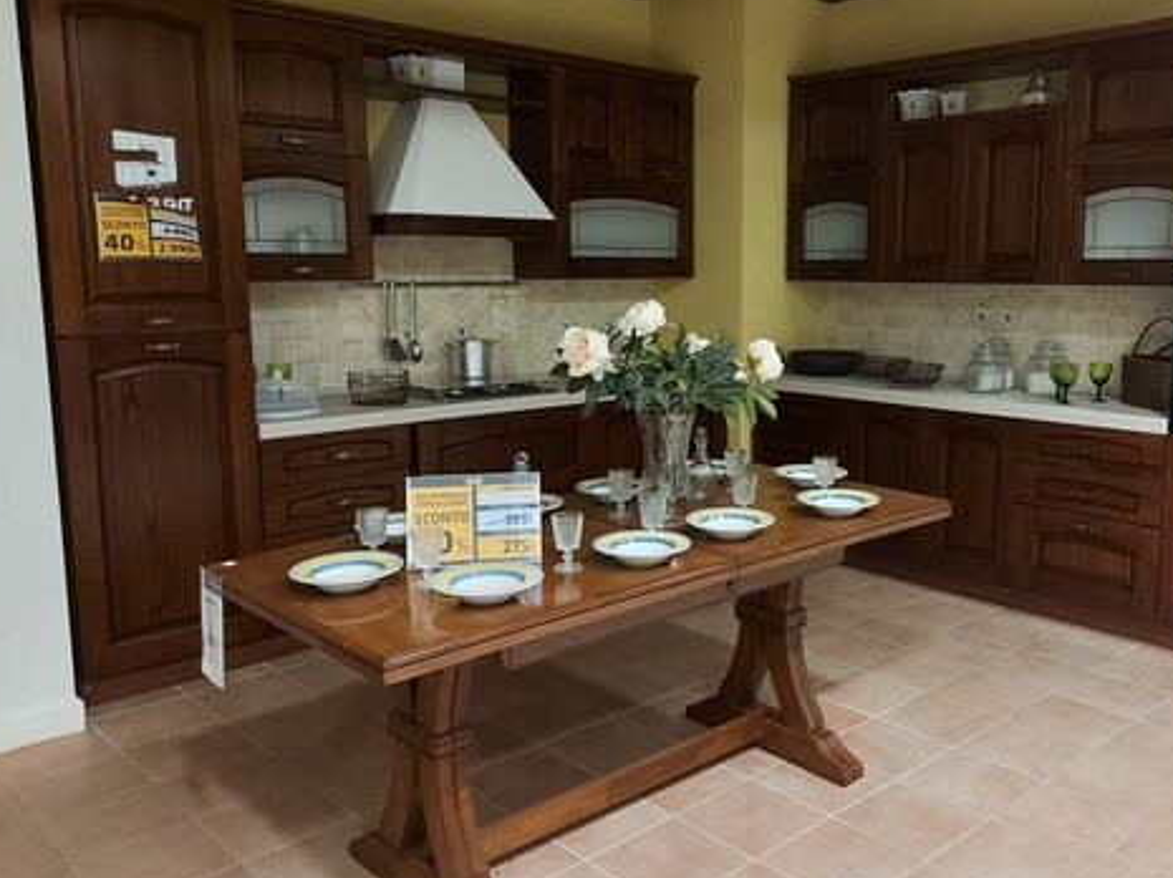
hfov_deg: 57.8
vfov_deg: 45.4
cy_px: 406
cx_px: 716
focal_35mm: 31
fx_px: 1050
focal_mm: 5.23
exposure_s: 1/24
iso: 500
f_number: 1.8
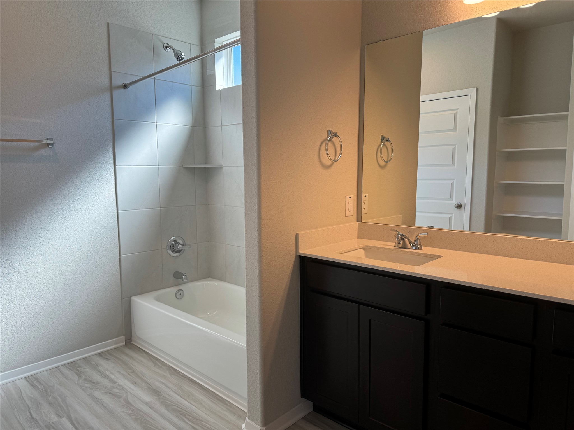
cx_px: 287
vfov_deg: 56.8
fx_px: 398
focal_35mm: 24
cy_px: 215
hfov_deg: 71.6
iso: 64
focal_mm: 6.86
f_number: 1.78
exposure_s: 1/170
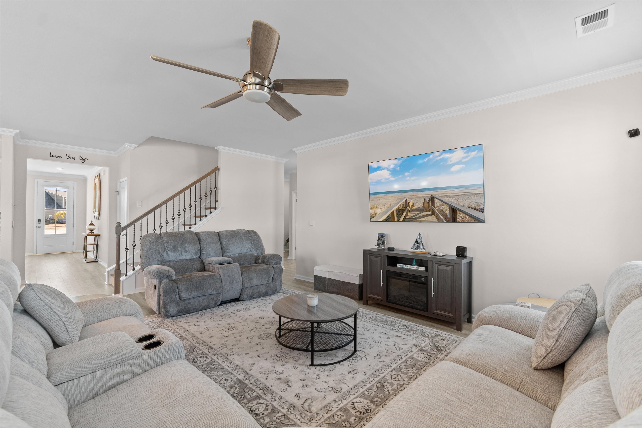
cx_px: 321
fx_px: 267
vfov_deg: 77.3
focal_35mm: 15
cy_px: 214
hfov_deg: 100.4
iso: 100
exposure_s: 1/4
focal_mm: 10
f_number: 4.5
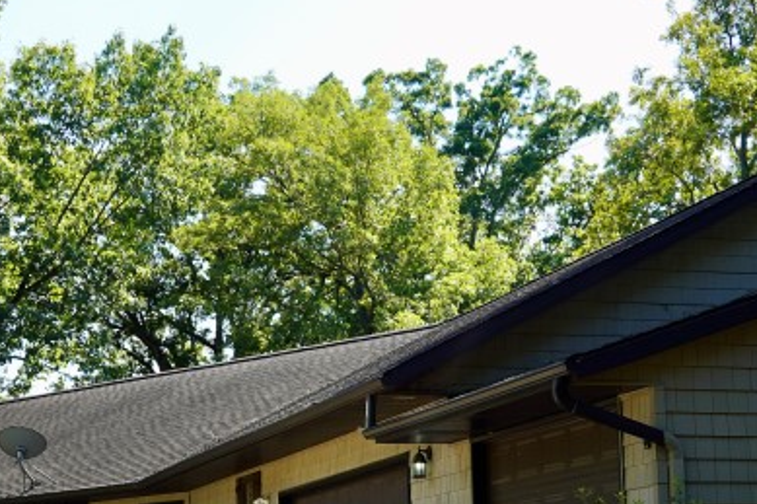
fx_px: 1744
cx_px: 337
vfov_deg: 16.1
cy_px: 506
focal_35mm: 83
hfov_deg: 24.5
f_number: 5
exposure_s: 1/250
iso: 100
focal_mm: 19
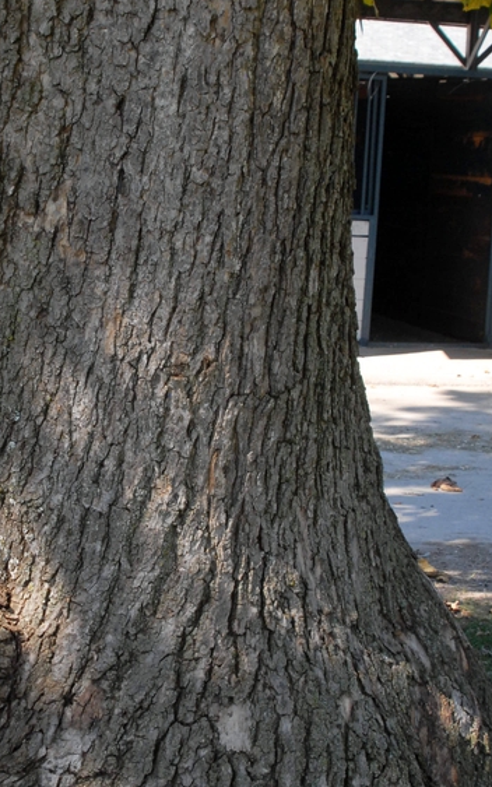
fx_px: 1673
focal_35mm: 78
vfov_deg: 26.5
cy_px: 432
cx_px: 97
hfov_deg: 16.6
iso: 400
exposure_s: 1/180
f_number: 7.1
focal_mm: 28
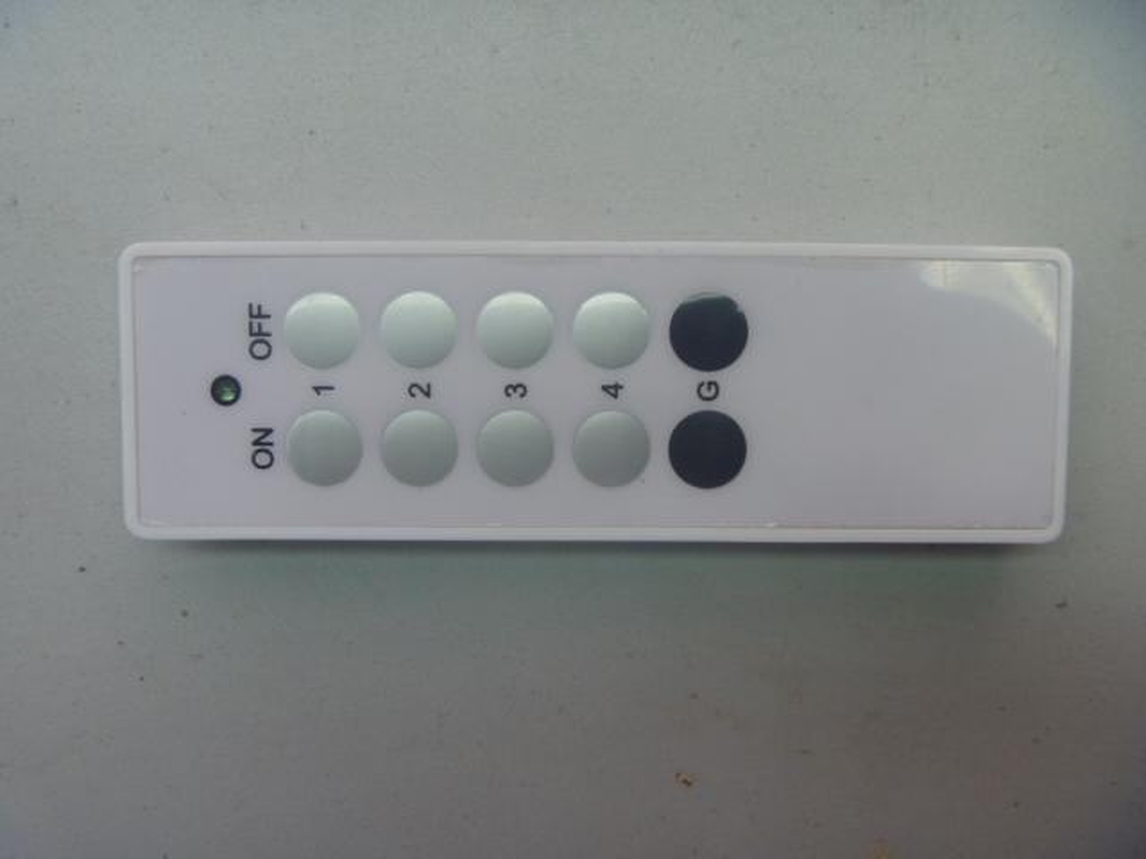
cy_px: 430
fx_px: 1159
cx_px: 573
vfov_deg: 40.7
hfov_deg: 52.6
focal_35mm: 35
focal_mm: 6.3
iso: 100
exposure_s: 1/30
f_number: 3.5
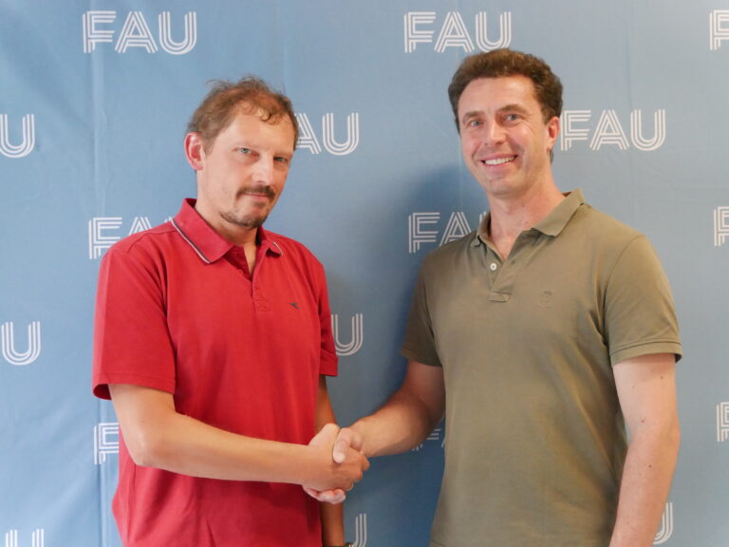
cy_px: 274
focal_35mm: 50
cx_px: 364
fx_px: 1053
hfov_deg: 38.2
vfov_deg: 29.1
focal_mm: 25
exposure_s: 1/60
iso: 3200
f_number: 4.5
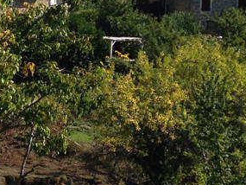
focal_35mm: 148
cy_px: 58
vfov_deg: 10.0
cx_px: -272
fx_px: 1052
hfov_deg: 11.7
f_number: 2.4
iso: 50
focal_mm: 4.12
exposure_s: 1/985
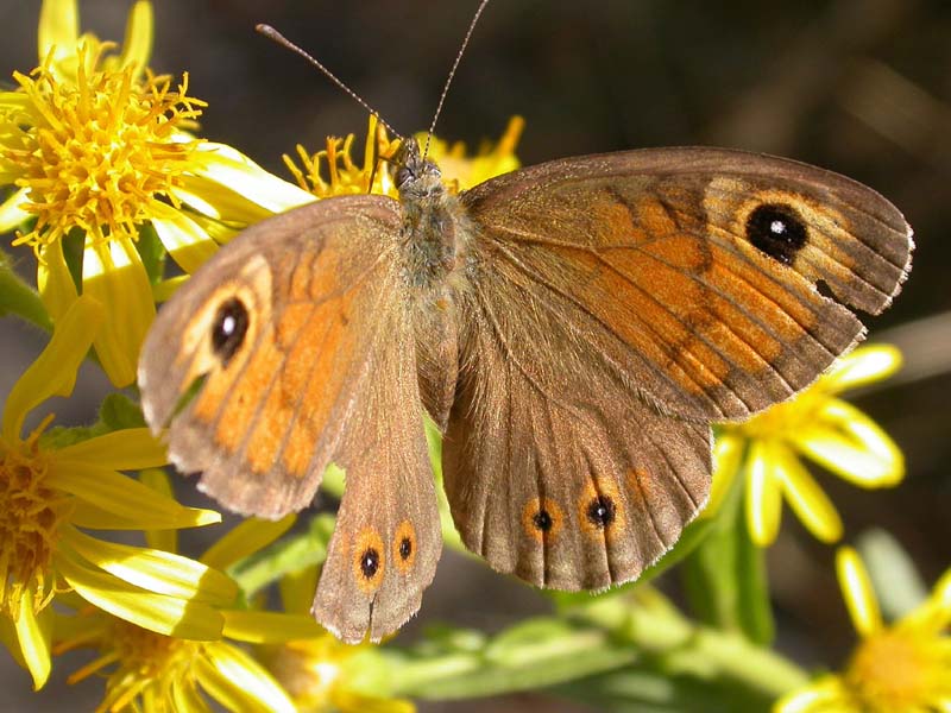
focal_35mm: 126
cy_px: 356
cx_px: 476
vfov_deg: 11.8
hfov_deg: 15.6
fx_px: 3462
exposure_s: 1/282
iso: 100
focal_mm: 26.2
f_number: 5.8
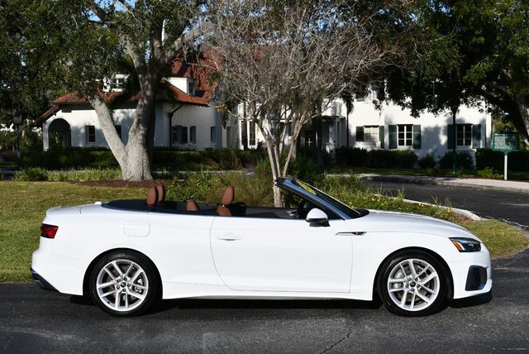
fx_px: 824
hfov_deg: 35.6
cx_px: 264
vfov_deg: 24.2
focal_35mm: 56
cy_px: 177
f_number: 9
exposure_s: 1/320
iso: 100
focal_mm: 28
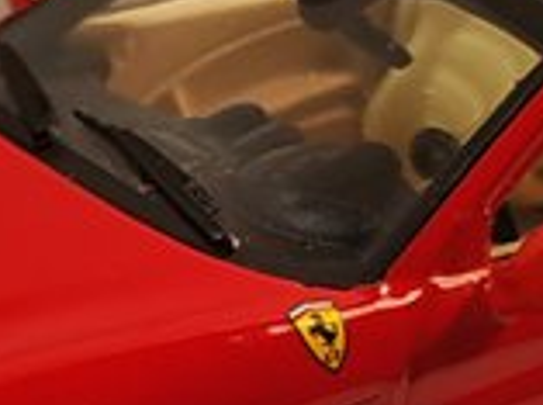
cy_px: 339
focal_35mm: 157
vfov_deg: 9.4
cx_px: 83
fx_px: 2457
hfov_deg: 12.5
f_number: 1.9
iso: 100
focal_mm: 3.94
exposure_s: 1/129
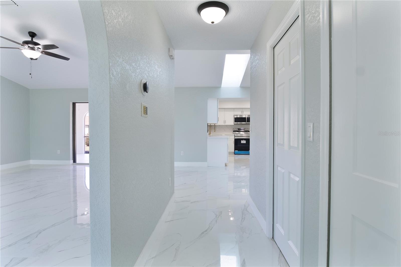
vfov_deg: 67.4
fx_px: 200
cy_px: 134
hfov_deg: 90.0
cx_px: 200
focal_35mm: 18
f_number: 5.6
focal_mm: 12
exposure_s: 1/13
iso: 250
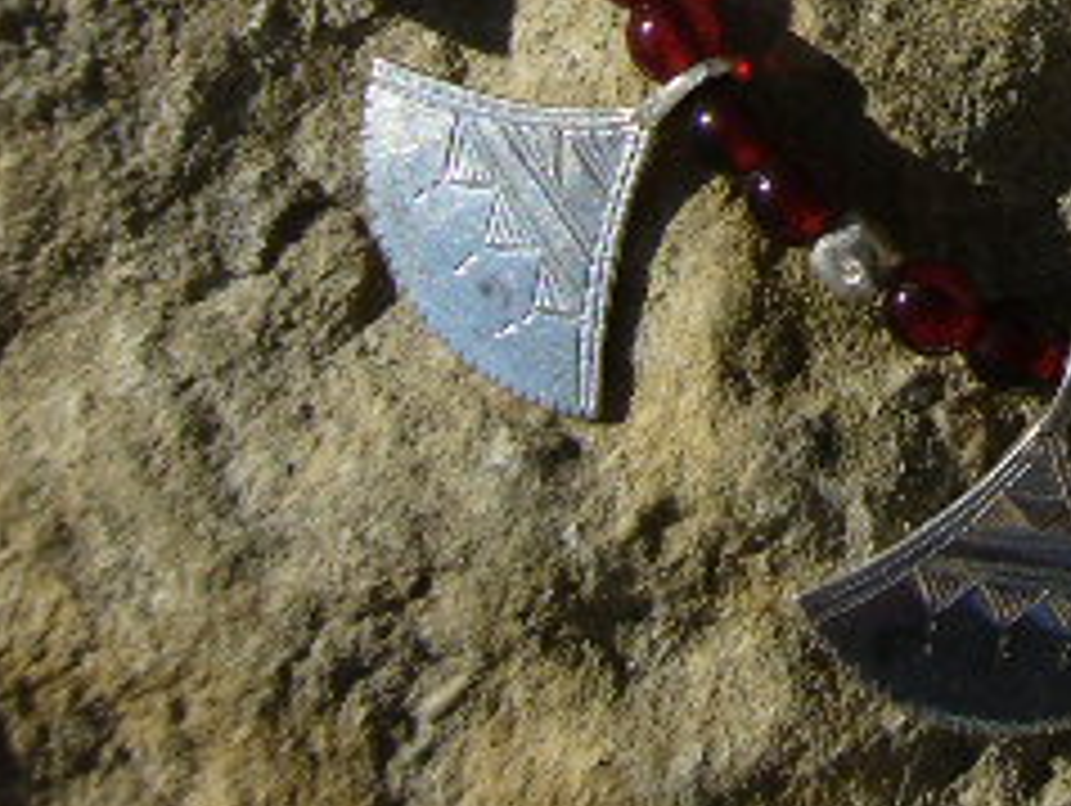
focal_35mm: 94
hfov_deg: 19.5
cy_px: -189
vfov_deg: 15.1
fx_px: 2911
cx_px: 1328
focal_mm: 5.8
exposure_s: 1/500
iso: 80
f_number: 5.6
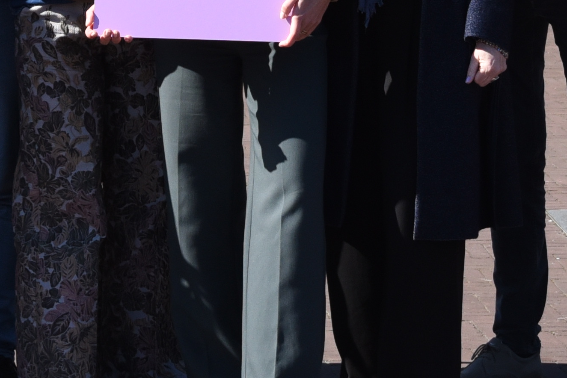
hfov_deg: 9.4
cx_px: 361
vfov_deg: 6.2
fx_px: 3434
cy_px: -149
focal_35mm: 218
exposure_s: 1/2000
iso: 800
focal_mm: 48
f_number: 6.3
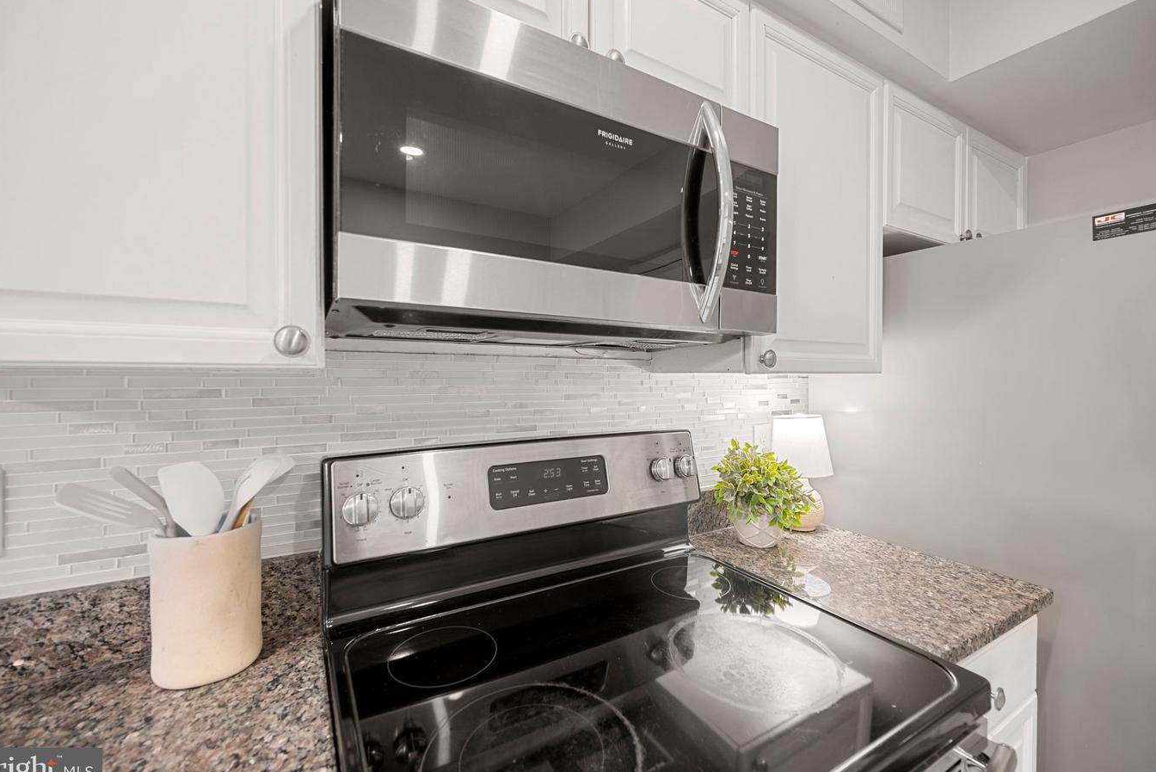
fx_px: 482
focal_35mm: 15
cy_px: 378
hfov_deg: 100.4
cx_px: 587
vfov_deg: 77.4
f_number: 4
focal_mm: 14
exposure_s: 1/8
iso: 100
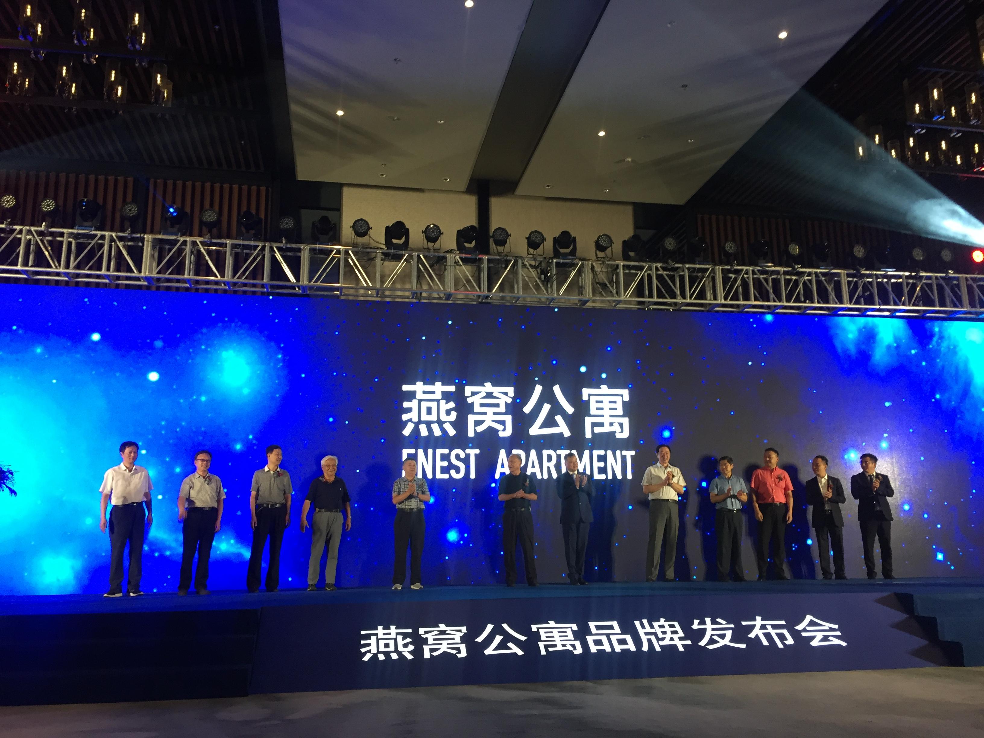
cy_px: 369
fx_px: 824
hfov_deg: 61.7
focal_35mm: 29
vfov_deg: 48.2
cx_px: 492
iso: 125
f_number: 2.2
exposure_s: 1/33
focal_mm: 4.15
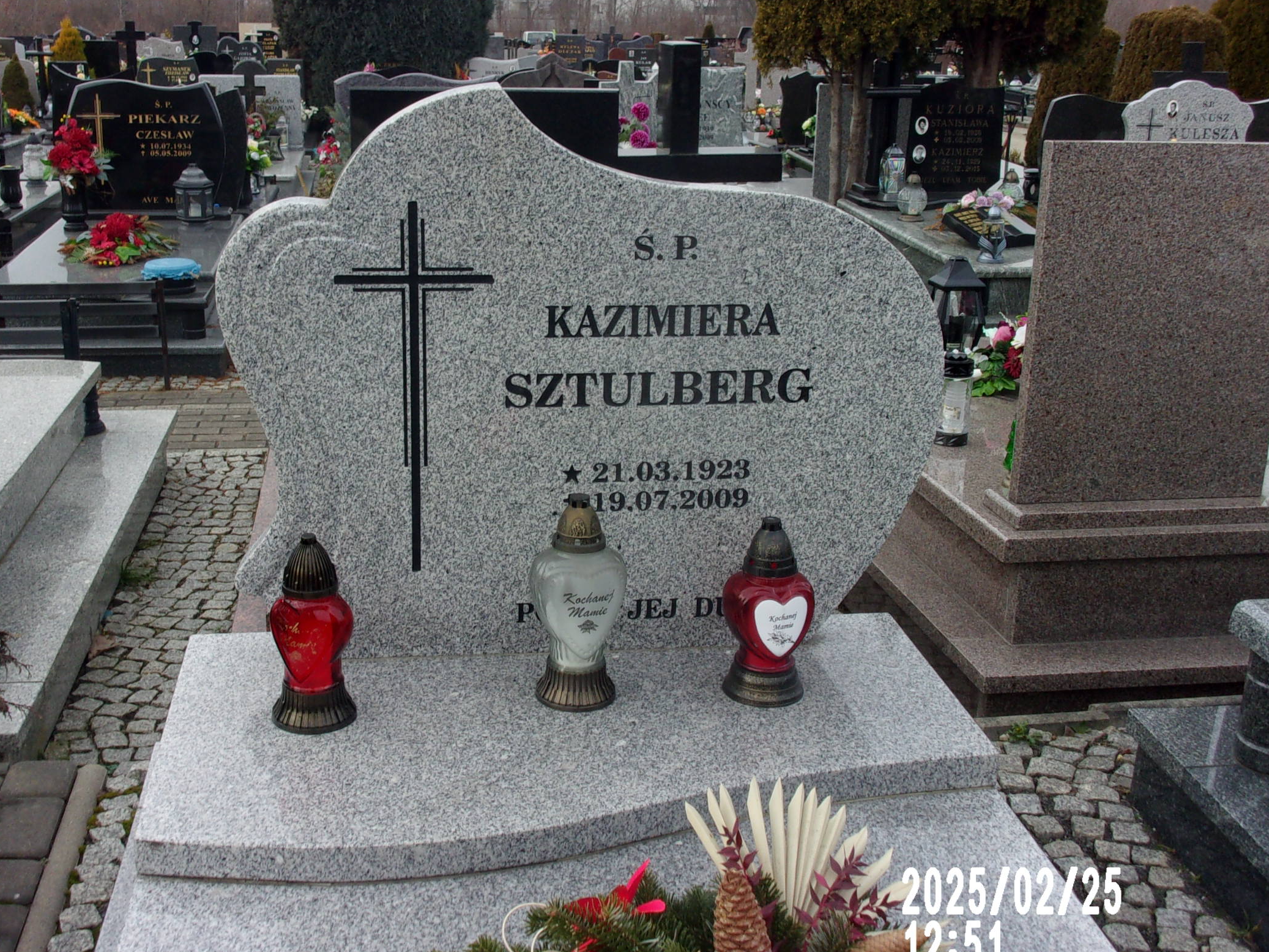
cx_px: 560
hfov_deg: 42.0
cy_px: 454
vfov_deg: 32.2
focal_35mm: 45
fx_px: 1649
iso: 80
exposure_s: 1/38
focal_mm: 6.4
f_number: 11.8
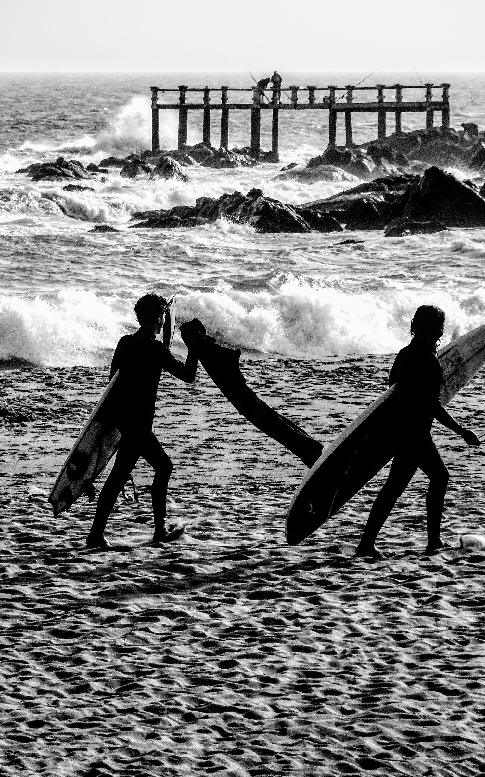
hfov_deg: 5.3
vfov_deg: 8.5
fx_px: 5226
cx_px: 234
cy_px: 387
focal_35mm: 247
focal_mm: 39.66
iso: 200
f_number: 6.3
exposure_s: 1/1600
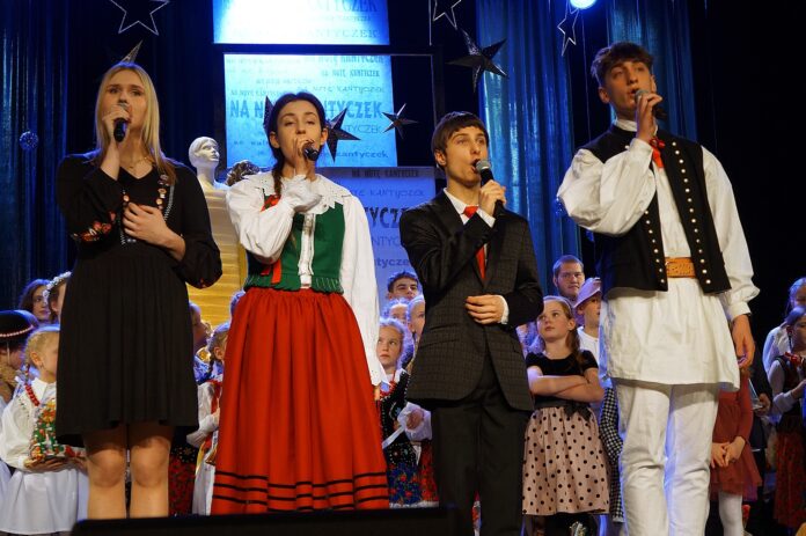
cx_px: 403
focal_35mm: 62
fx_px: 1376
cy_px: 268
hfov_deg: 32.7
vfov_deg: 22.1
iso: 800
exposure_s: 1/160
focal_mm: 41
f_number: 4.5
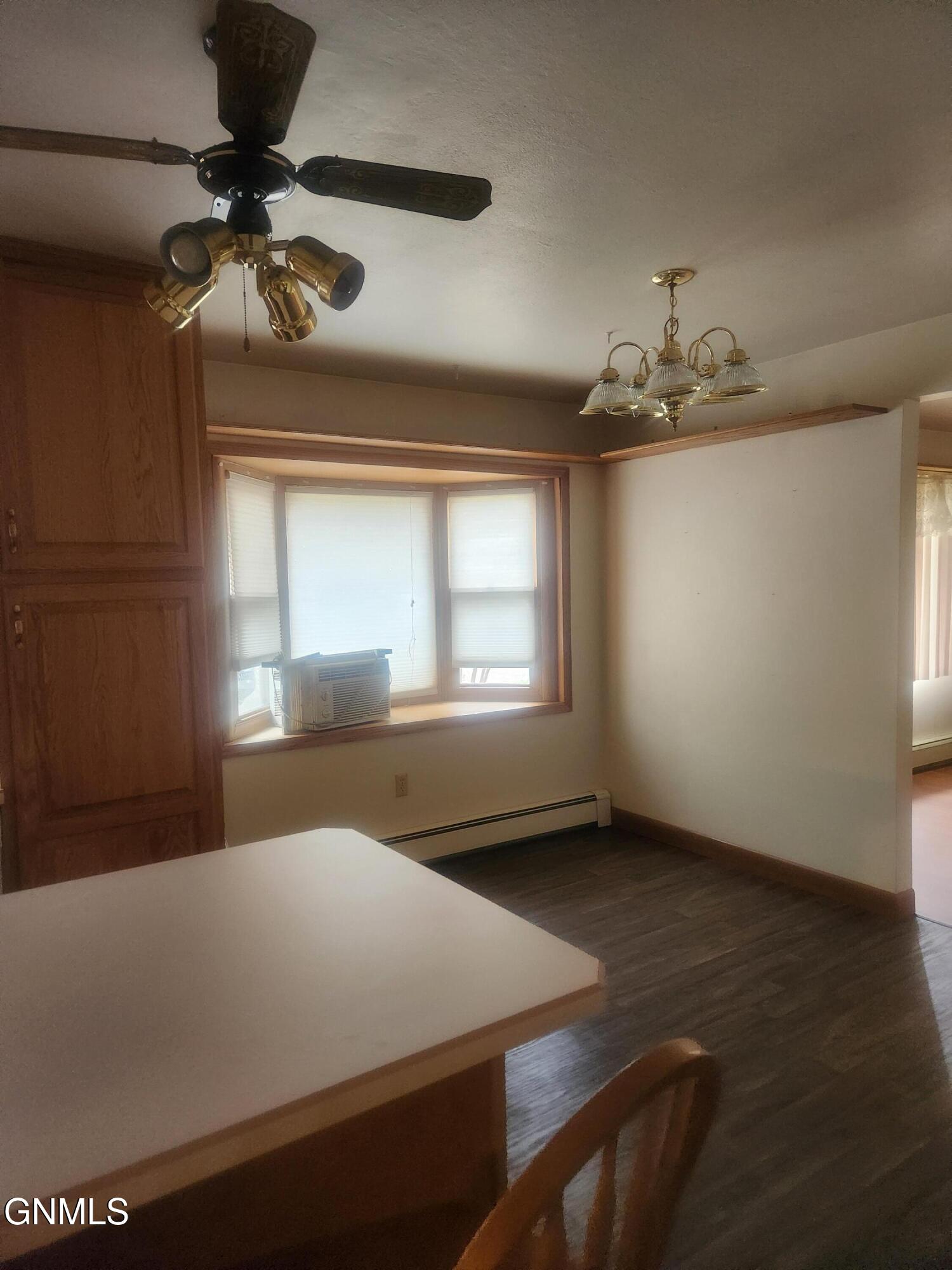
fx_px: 843
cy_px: 635
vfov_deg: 73.9
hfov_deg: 58.9
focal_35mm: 23
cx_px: 476
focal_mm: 5.4
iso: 640
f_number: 1.8
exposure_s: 1/120
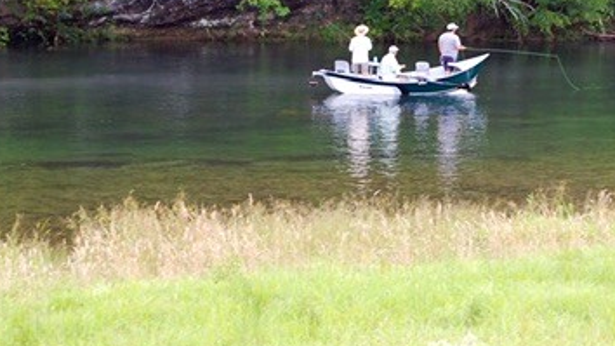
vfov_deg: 7.7
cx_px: 394
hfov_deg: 13.8
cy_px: 14
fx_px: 2543
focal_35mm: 156
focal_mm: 55
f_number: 5.6
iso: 400
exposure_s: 1/80
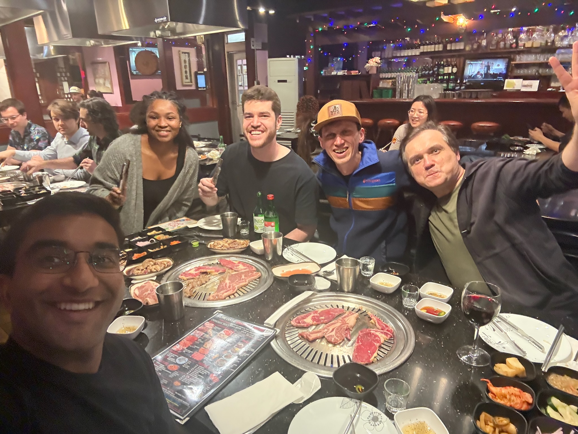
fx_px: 384
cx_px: 289
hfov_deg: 73.9
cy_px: 217
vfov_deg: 58.9
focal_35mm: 23
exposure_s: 1/30
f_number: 1.9
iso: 640
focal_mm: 2.69
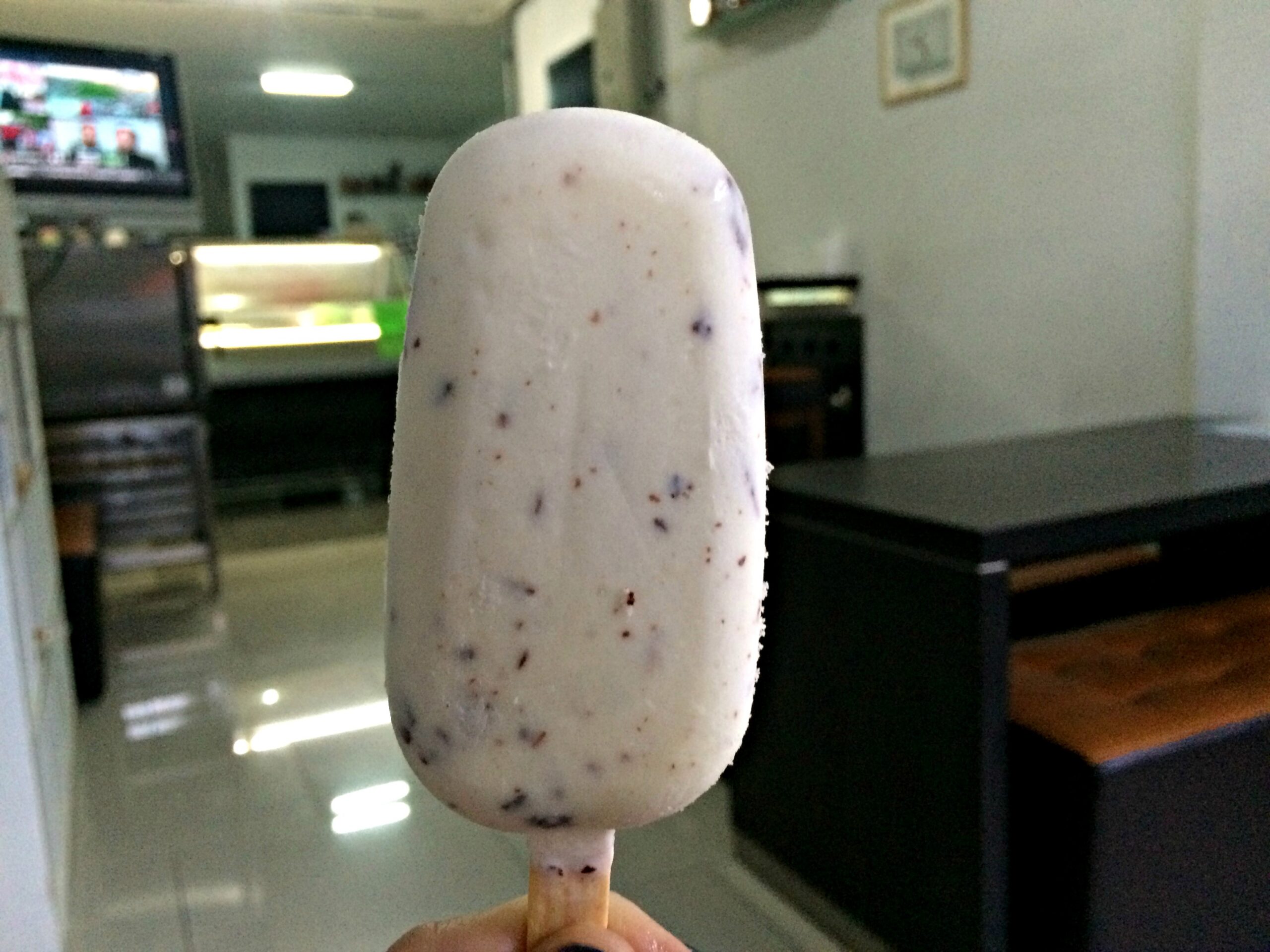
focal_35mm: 29
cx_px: 635
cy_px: 476
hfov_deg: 61.7
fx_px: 1064
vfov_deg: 48.2
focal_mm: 4.15
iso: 320
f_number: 2.2
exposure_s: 1/30
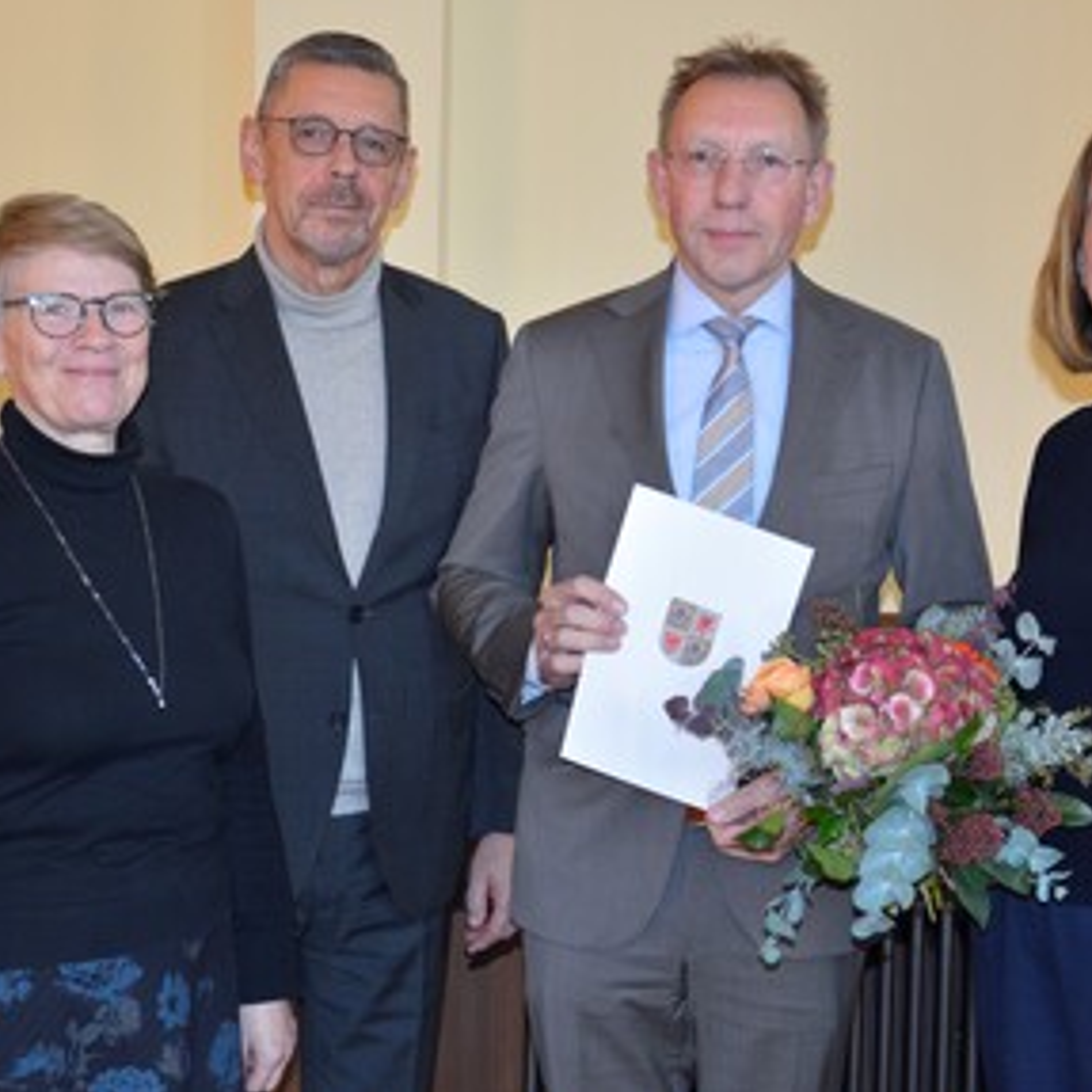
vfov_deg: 23.4
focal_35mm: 74
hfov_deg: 23.3
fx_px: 2641
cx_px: 618
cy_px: 544
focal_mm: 38
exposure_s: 1/60
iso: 720
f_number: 4.5
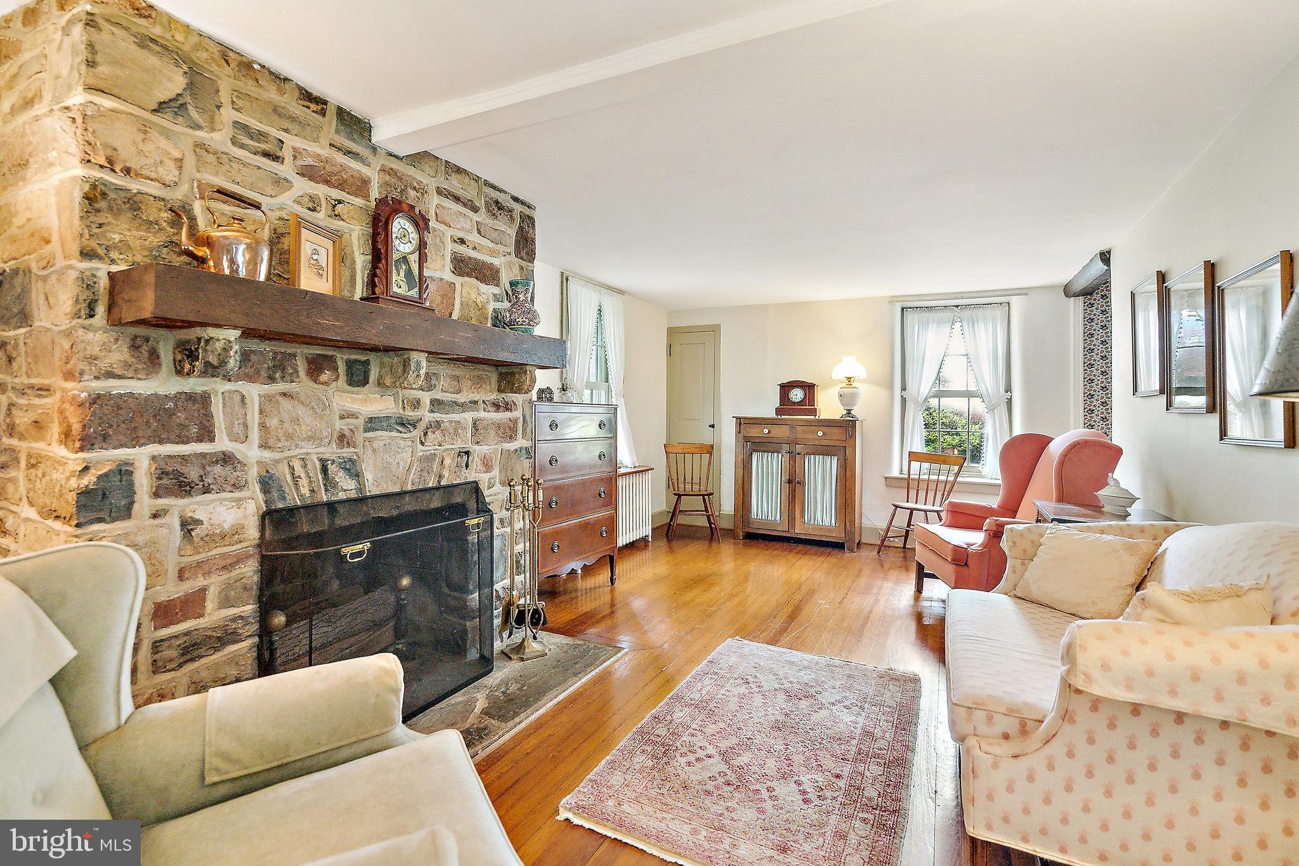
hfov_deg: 96.7
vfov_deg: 73.7
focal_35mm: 16
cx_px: 650
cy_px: 433
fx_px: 577
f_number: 4
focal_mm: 16
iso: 2500
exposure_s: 1/60
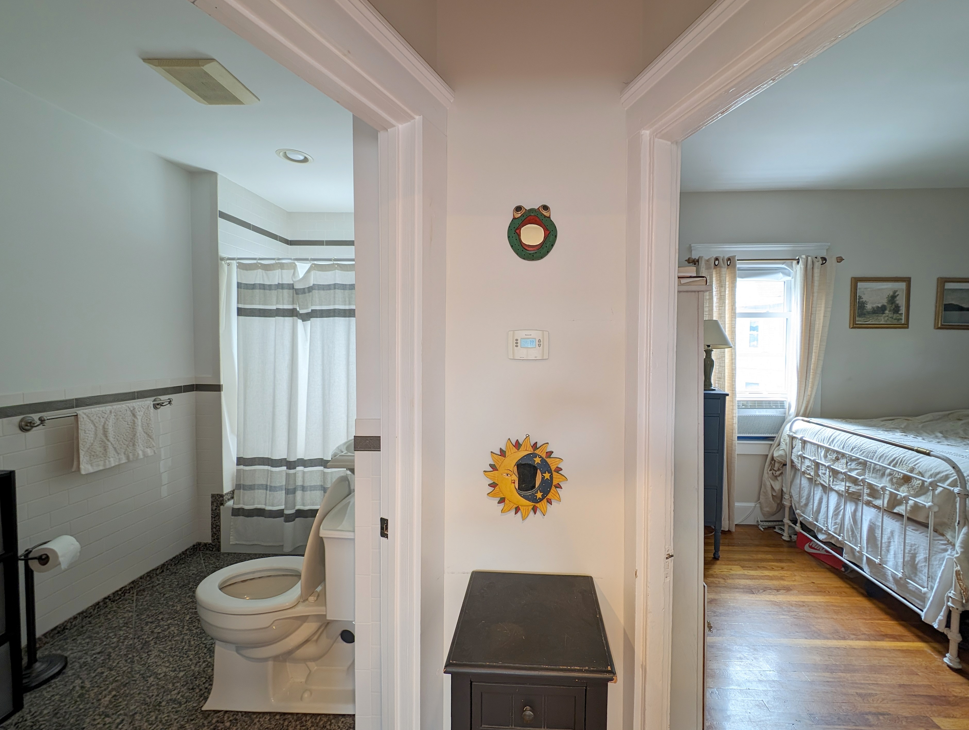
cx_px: 517
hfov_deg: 105.9
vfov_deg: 90.1
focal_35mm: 13
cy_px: 358
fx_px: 364
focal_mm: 2.23
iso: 87
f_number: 1.95
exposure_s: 1/40
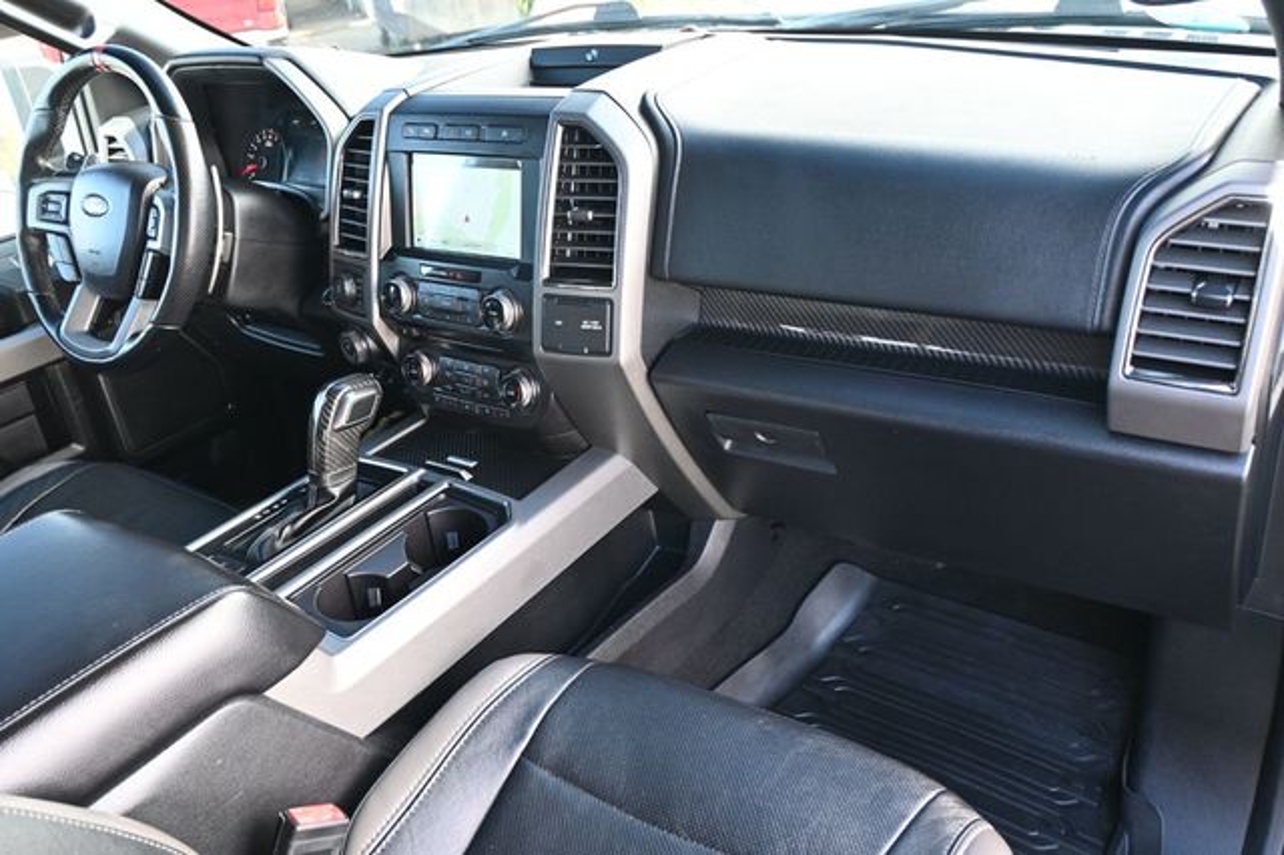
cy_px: 428
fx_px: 1069
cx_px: 642
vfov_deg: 43.6
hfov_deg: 62.0
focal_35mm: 30
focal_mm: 20
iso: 800
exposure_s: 1/125
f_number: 3.8
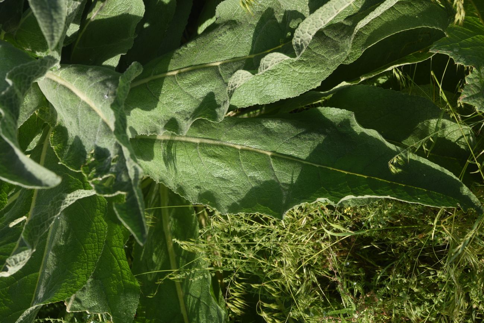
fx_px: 753
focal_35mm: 56
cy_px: 162
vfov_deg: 24.2
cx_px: 242
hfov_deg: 35.6
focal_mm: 56
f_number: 10
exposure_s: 1/160
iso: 160
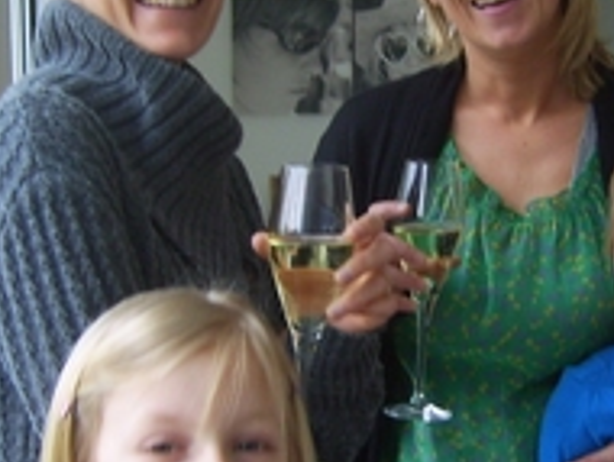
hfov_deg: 16.4
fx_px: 2131
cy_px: 207
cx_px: 372
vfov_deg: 12.4
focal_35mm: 120
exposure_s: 1/30
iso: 50
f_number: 2.8
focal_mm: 7.8
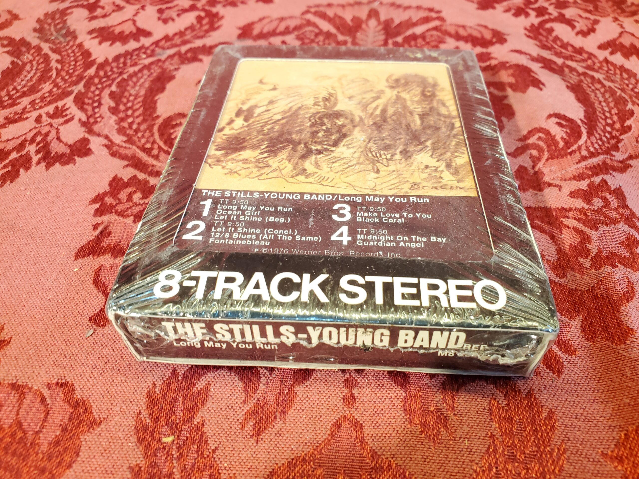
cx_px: 320
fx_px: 480
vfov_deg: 53.1
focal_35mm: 26
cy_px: 240
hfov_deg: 67.3
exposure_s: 1/40
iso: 200
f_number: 2.4
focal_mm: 4.3
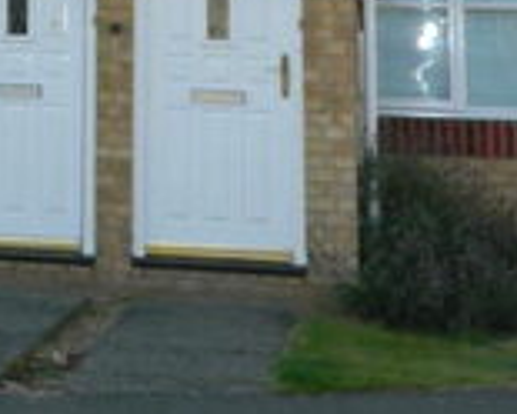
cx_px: -17
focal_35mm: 110
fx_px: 1683
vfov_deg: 12.9
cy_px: -295
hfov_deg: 17.0
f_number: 3.1
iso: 110
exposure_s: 1/640
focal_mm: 4.5
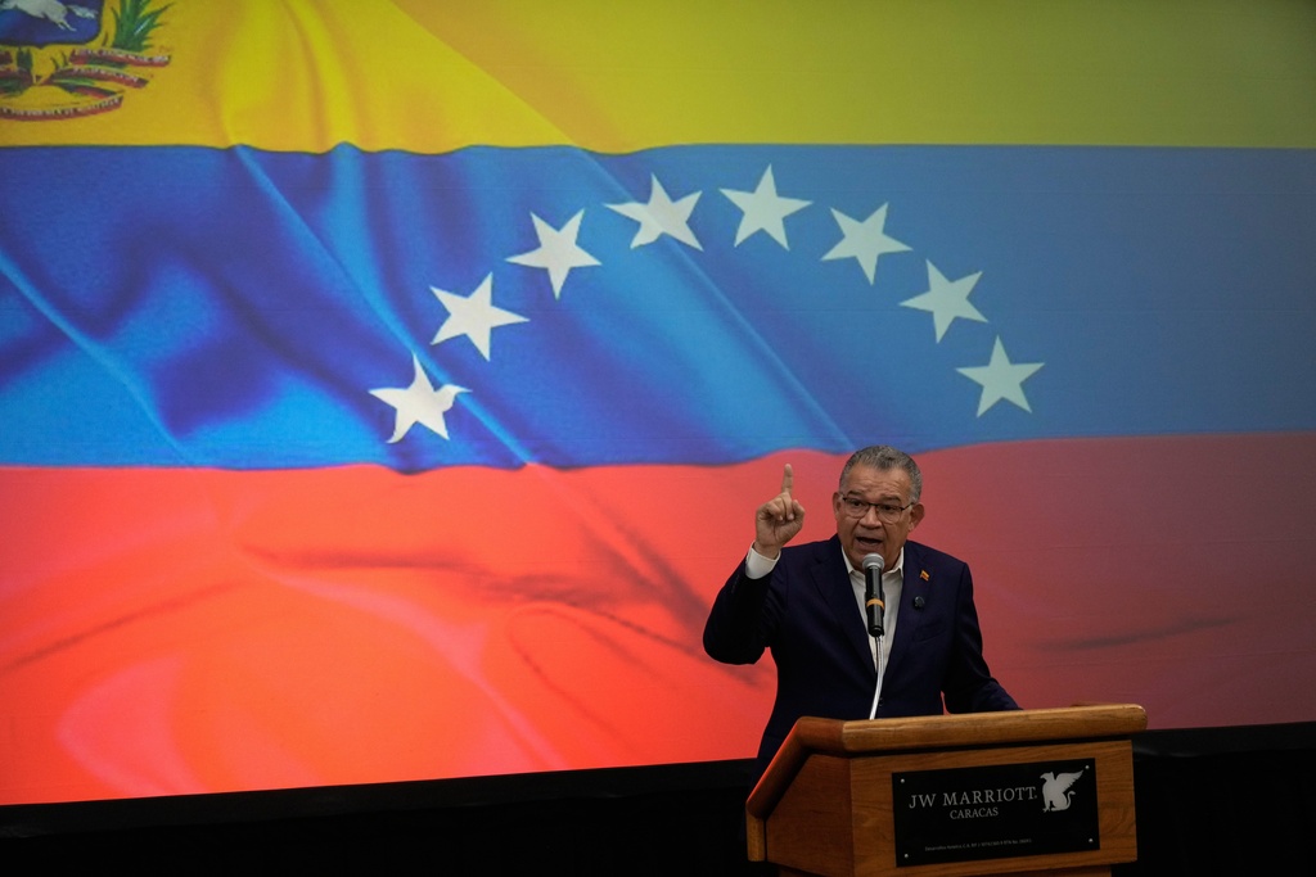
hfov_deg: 28.8
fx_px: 2559
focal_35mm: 70
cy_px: 438
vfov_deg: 19.5
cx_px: 658
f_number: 2.8
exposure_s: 1/250
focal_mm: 70
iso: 2500
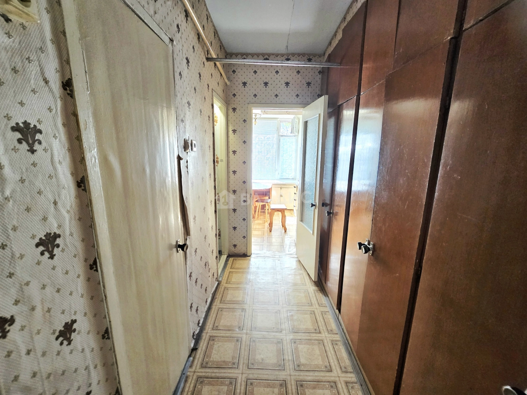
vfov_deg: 89.9
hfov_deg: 106.2
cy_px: 198
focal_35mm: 13
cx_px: 264
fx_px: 198
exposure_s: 1/50.3
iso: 160
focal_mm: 2.2
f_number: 2.2
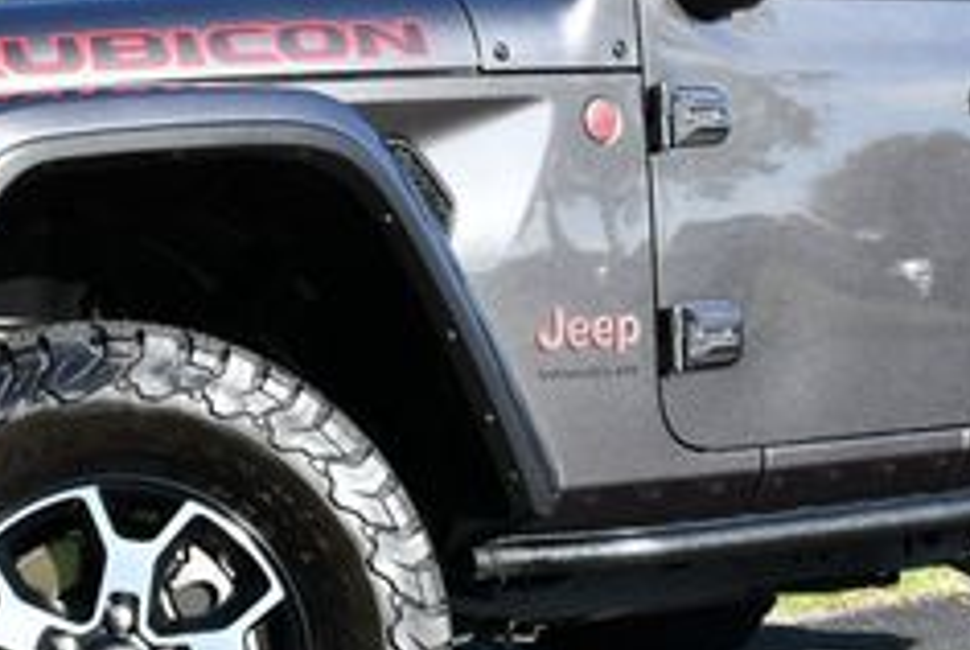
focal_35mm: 125
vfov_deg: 11.0
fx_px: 3372
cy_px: 193
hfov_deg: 16.3
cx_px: 337
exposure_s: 1/250
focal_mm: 23
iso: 200
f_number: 7.1
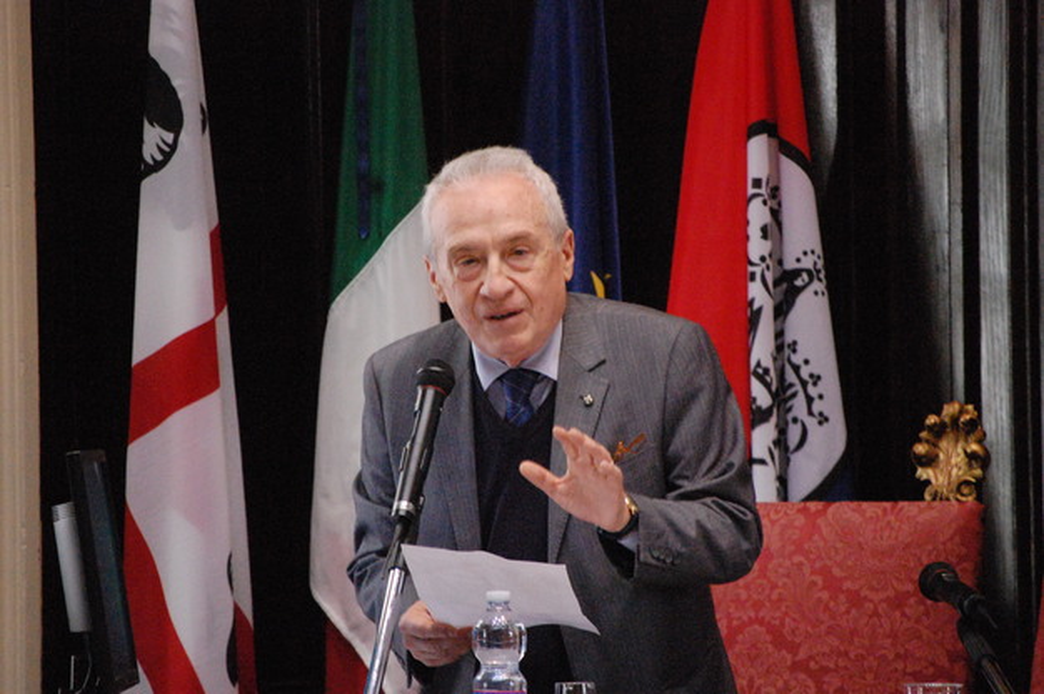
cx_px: 522
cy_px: 347
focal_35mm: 300
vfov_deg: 4.6
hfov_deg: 6.9
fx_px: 8691
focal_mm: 200
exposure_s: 1/80
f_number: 5.6
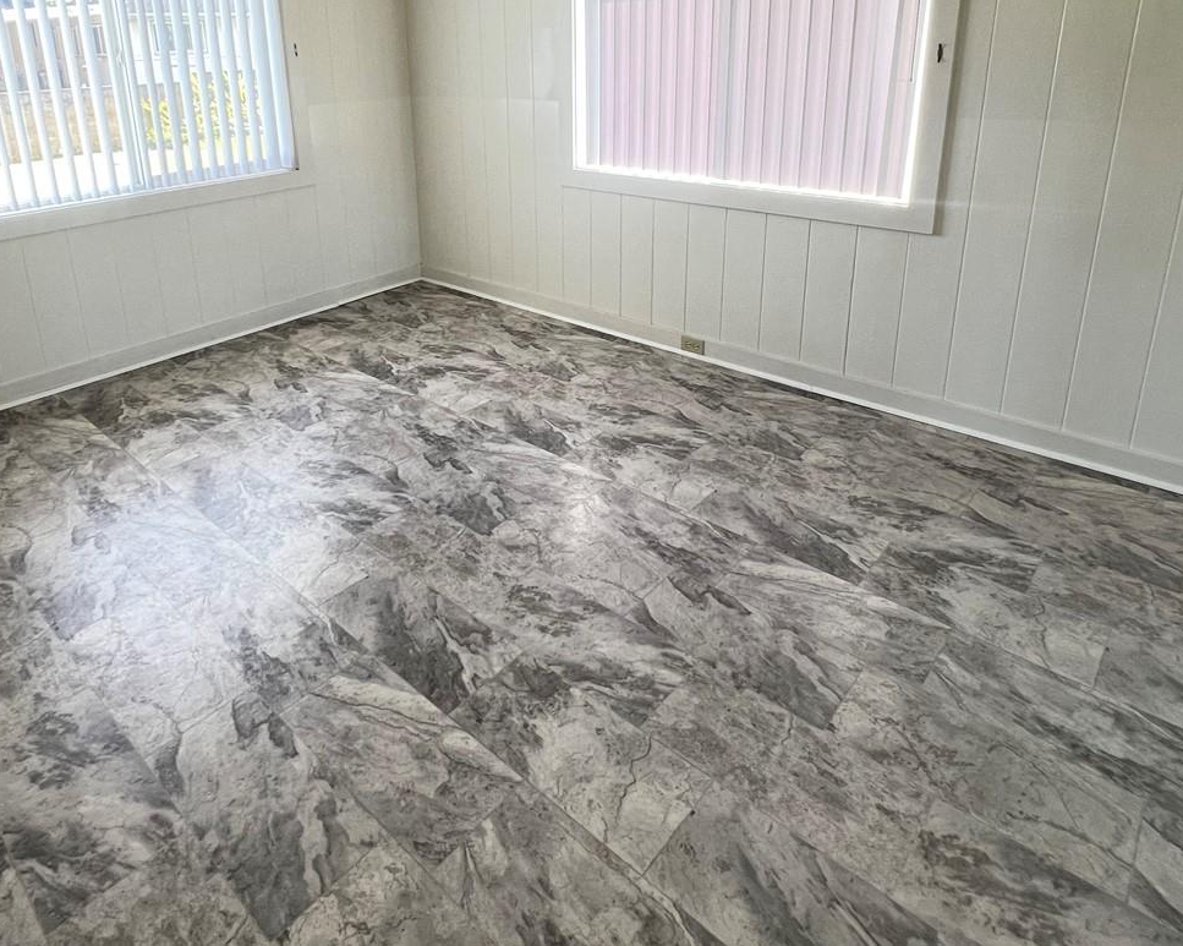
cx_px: 495
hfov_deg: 77.1
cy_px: 263
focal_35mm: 21
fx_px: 735
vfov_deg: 62.6
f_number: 1.8
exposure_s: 1/99
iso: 160
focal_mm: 1.57
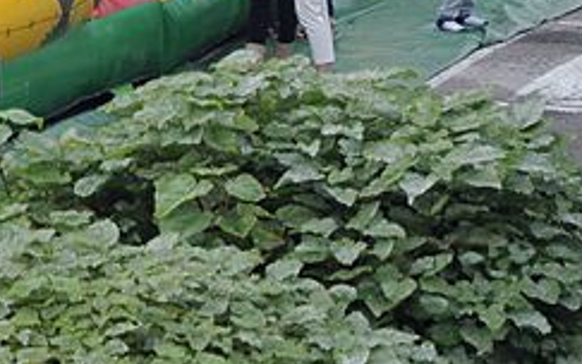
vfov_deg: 2.3
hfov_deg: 3.7
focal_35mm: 562
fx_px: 8913
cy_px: -87
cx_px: -410
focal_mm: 105
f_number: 8
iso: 500
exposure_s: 1/250
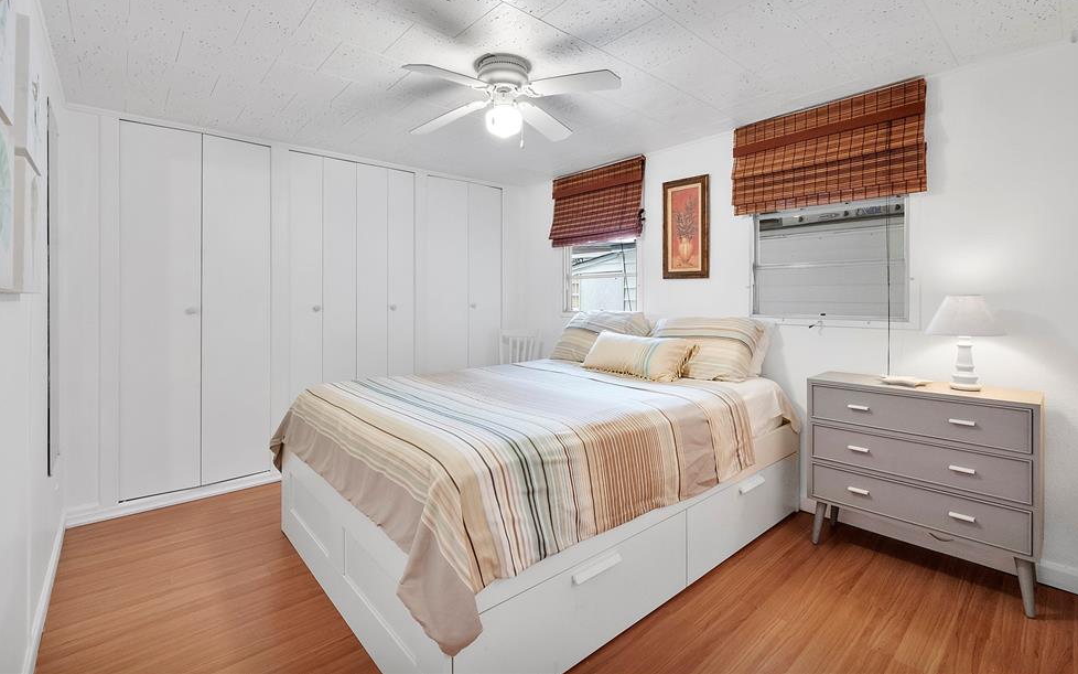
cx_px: 545
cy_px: 299
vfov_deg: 71.0
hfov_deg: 97.8
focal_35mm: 16
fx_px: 470
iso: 800
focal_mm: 10
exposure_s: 1/15
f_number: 8
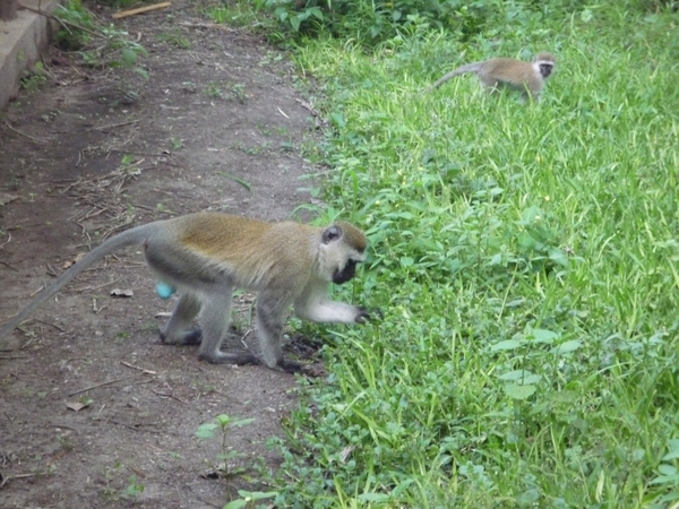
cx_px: 340
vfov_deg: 13.7
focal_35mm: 108
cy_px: 254
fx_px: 2118
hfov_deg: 18.2
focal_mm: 18.9
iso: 800
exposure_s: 1/40
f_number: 5.7
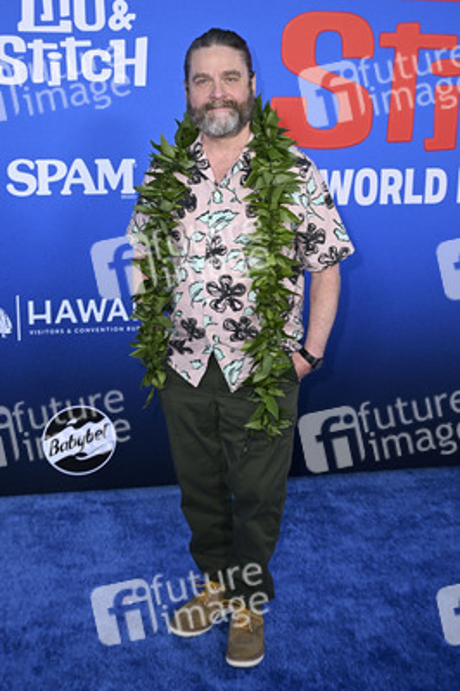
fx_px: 845
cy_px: 346
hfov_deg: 30.5
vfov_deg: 44.5
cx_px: 230
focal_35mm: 44
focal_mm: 44
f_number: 6.3
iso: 1600
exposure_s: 1/200
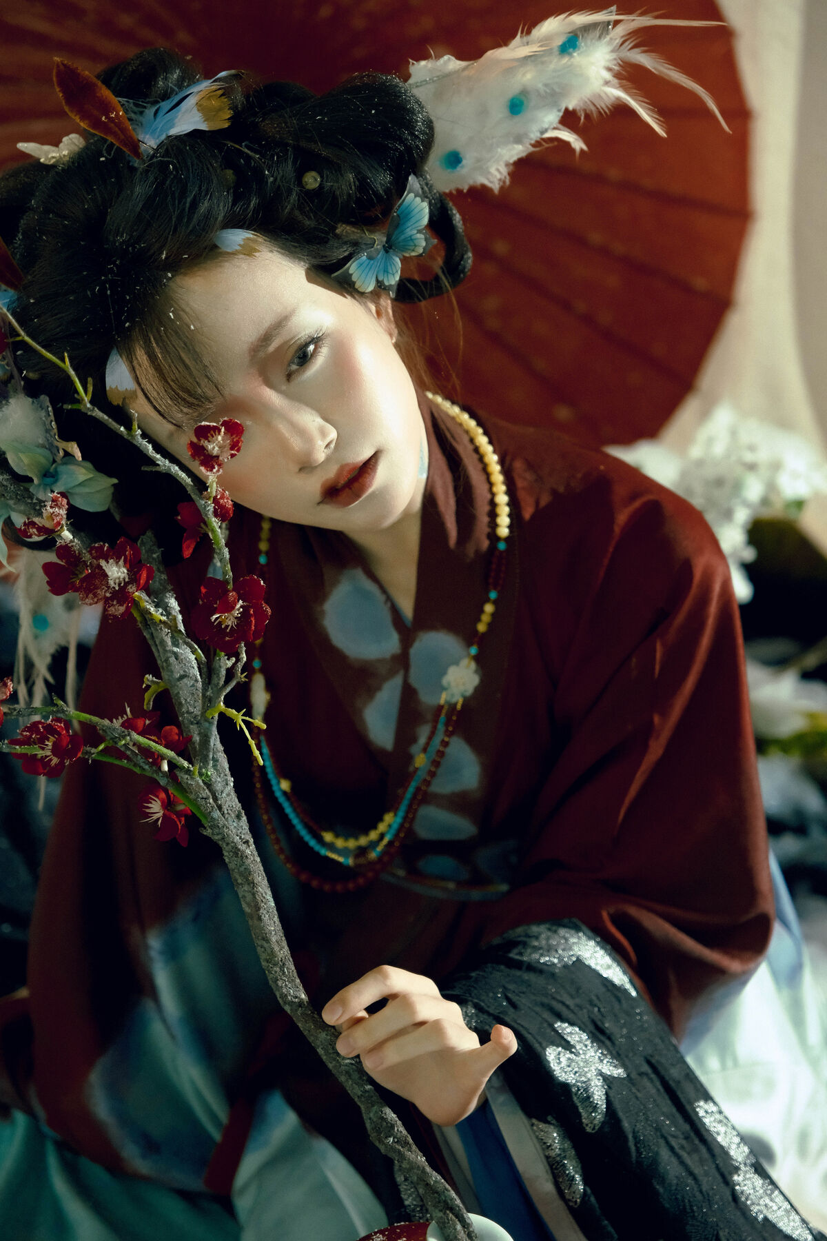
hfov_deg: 16.5
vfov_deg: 24.5
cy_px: 620
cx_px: 414
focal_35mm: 83
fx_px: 2860
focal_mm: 55
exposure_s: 1/250
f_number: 2.8
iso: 2000
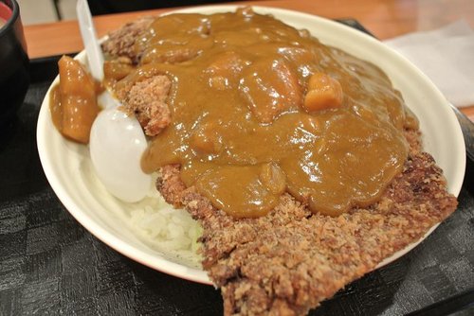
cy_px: 158
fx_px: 356
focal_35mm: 27
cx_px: 237
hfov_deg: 67.4
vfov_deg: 48.0
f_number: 2.8
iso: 400
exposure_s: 1/30
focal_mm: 10
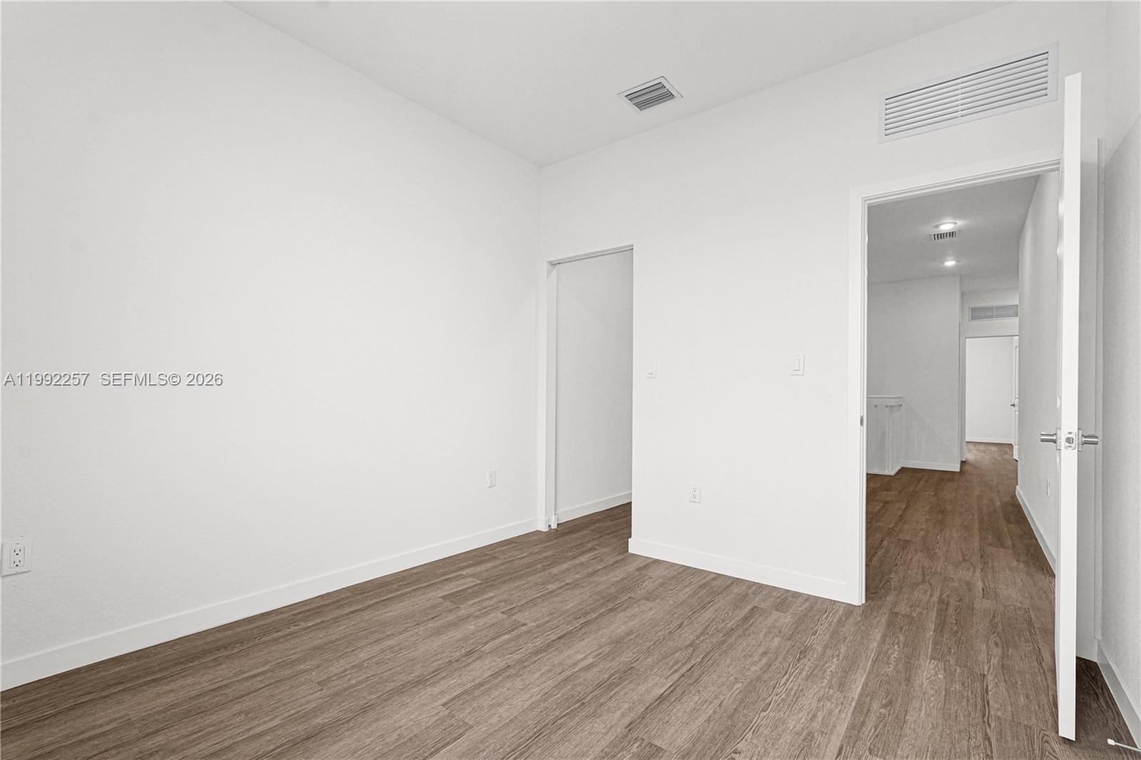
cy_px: 380
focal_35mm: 16
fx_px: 507
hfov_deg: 96.7
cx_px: 570
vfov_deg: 73.7
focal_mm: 16
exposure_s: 1/30
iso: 800
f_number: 7.1
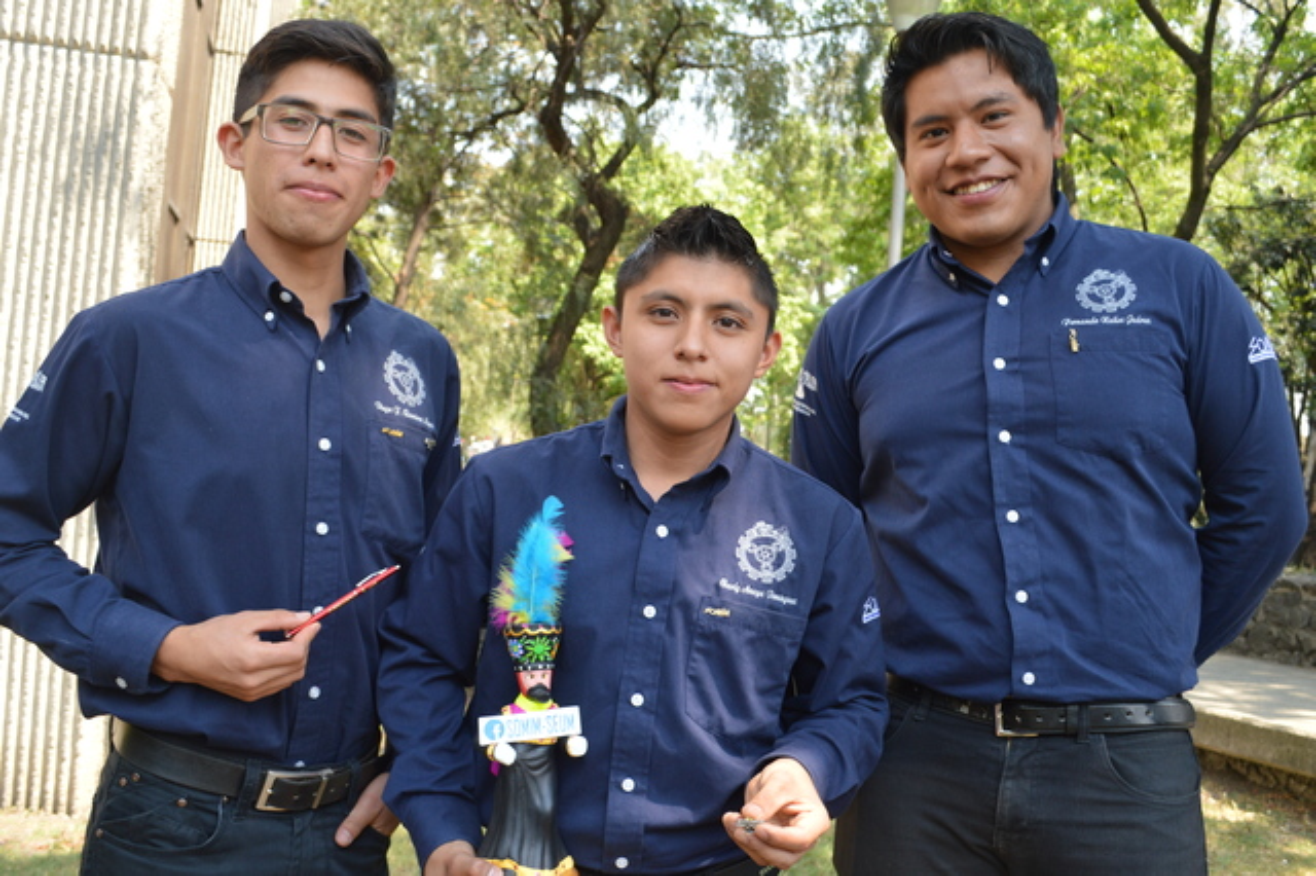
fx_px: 1206
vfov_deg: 39.9
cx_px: 658
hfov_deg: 57.2
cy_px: 438
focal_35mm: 33
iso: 280
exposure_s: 1/125
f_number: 5.6
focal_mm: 22
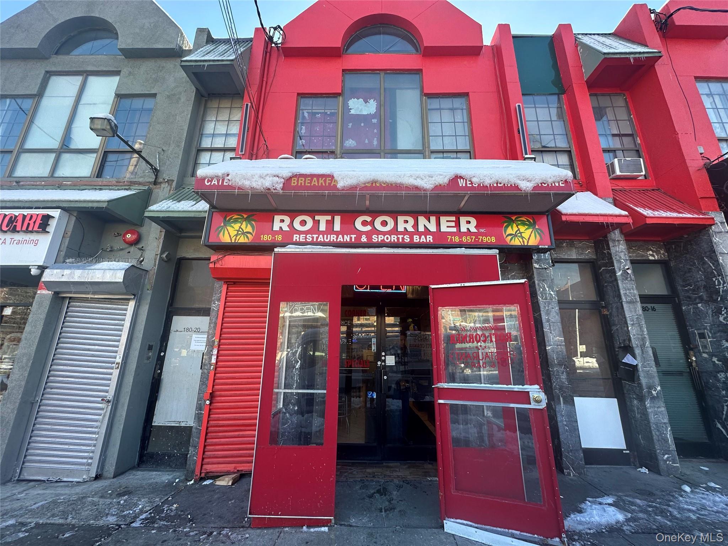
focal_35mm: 14
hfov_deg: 102.1
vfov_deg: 85.7
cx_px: 364
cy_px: 273
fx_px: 294
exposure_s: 1/213
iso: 40
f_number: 2.2
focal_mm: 2.22
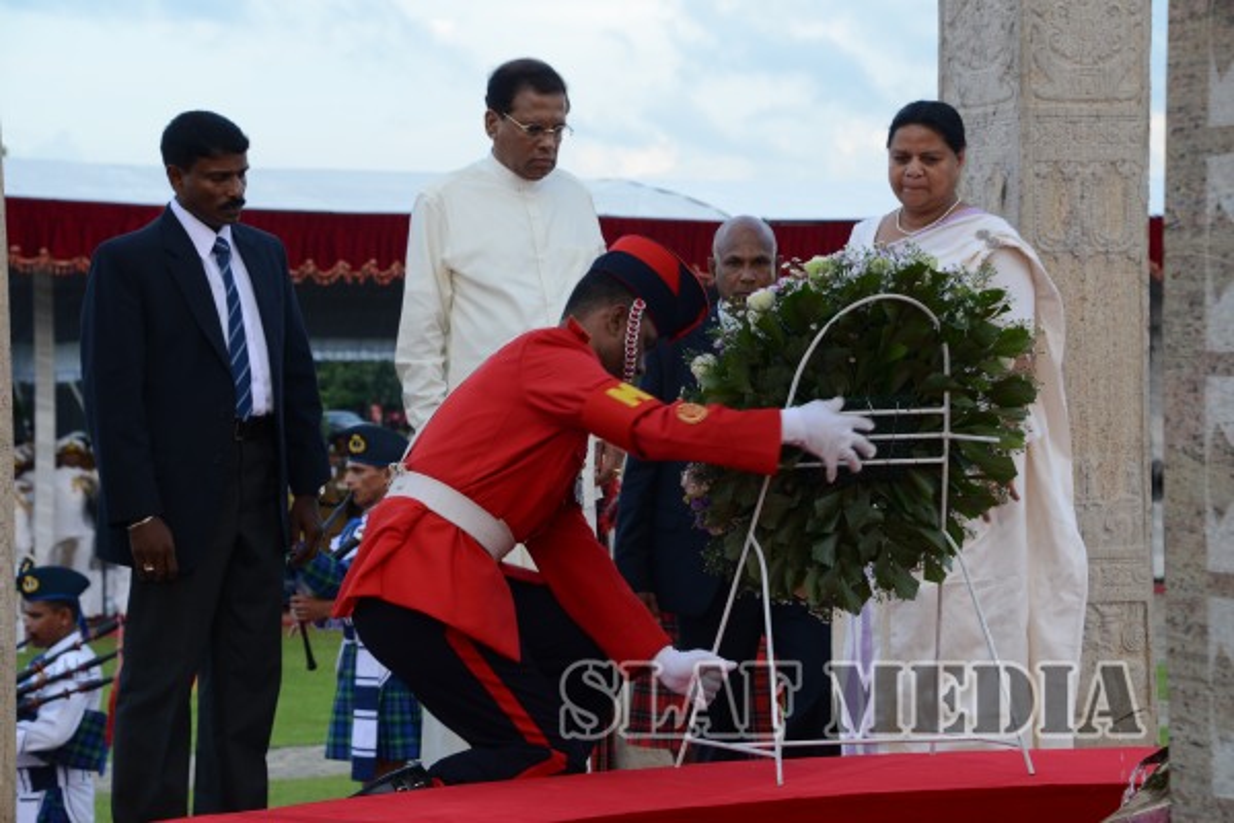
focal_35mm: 116
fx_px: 3976
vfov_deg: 11.8
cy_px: 412
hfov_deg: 17.6
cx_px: 617
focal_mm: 116
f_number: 10
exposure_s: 1/80
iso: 400
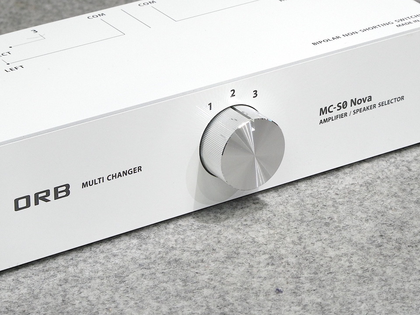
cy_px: 158
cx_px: 210
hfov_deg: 9.9
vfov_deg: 7.4
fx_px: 2427
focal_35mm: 200
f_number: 5.6
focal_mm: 35.8
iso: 400
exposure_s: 1/25
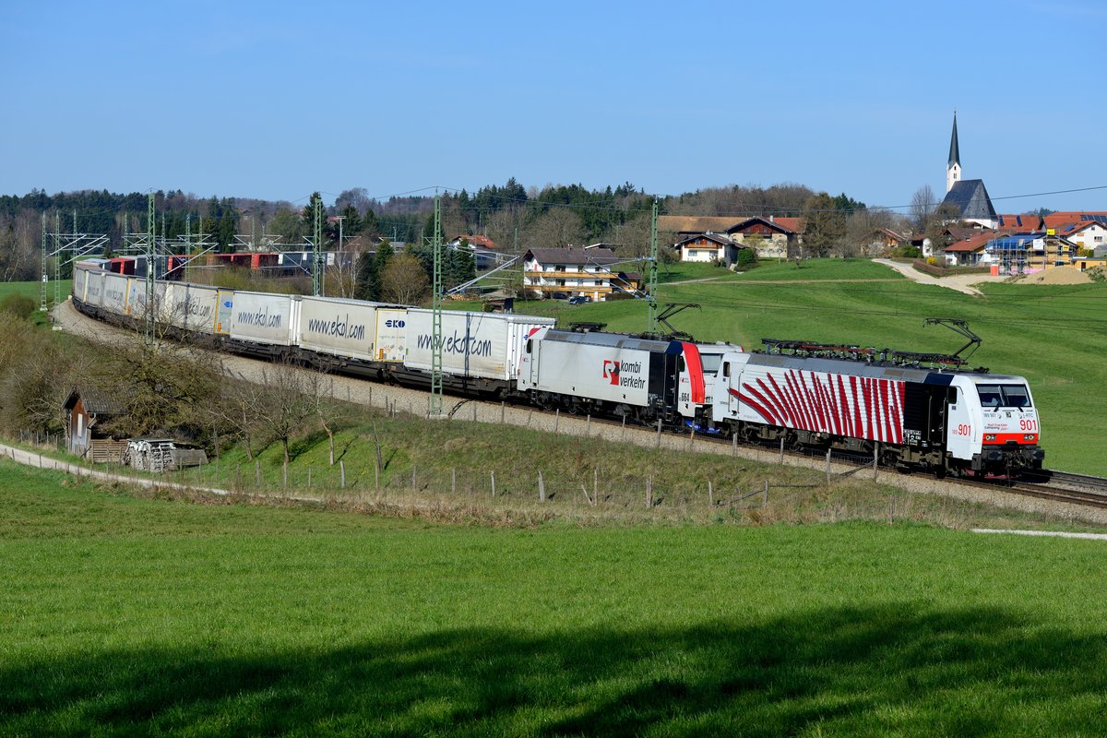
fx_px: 2460
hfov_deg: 25.4
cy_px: 369
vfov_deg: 17.1
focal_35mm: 80
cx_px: 554
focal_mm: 80
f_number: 6.3
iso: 200
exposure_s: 1/1600
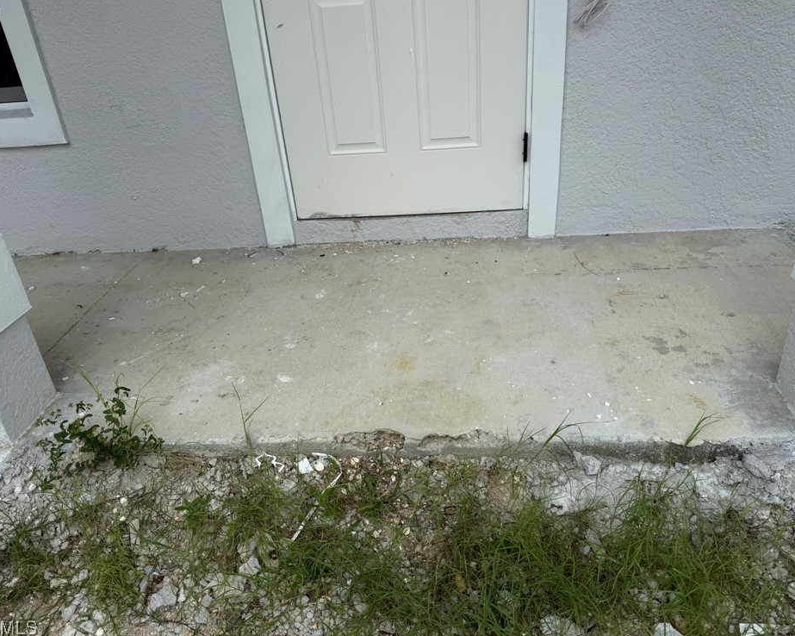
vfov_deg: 54.9
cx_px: 396
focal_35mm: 26
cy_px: 316
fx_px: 612
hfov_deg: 66.0
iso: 80
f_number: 1.78
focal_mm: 6.76
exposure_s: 1/6173
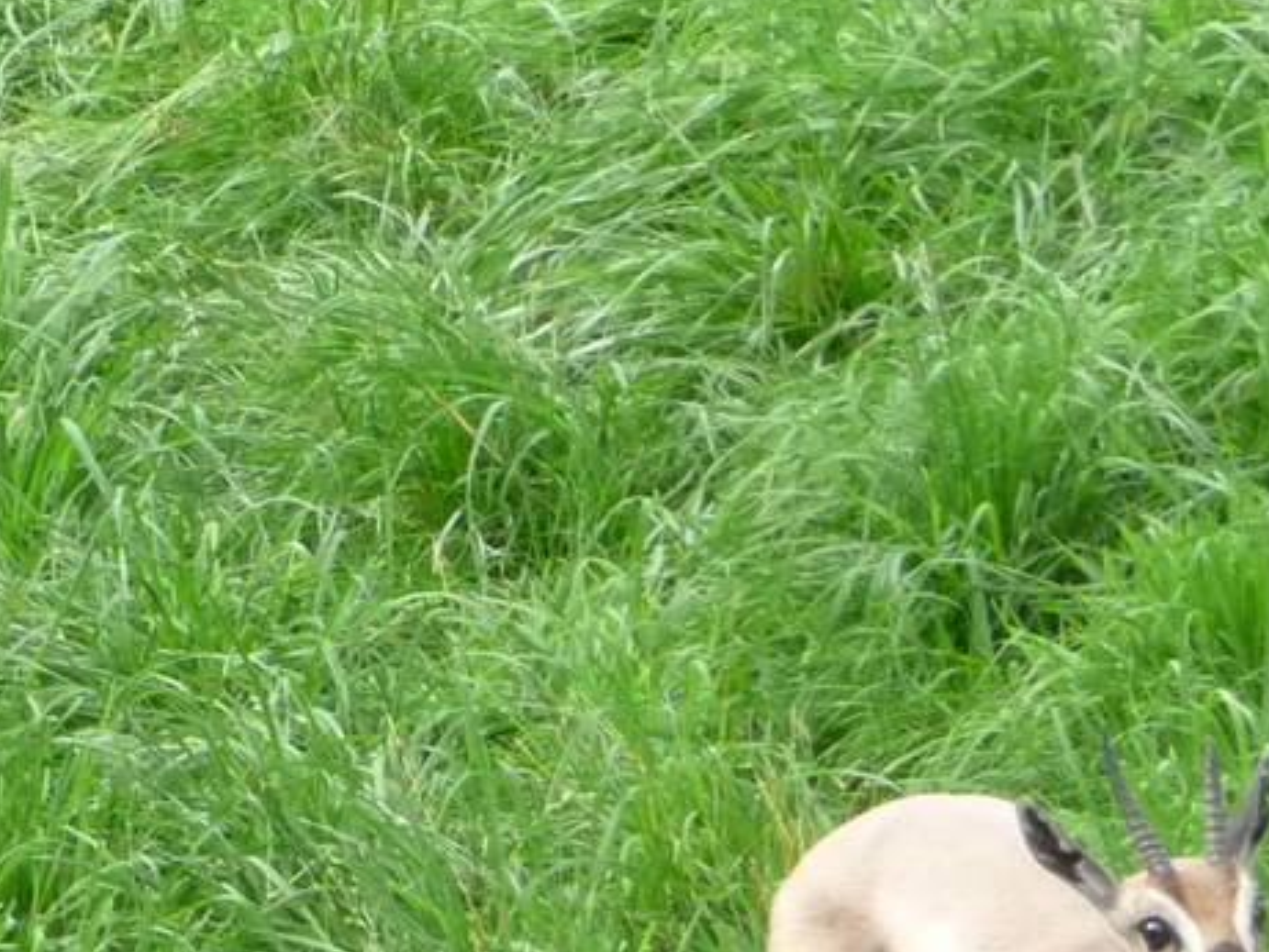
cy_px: 933
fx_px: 24055
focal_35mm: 656
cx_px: -504
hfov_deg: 3.0
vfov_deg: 2.3
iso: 400
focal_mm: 32.3
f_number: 4.8
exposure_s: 1/160
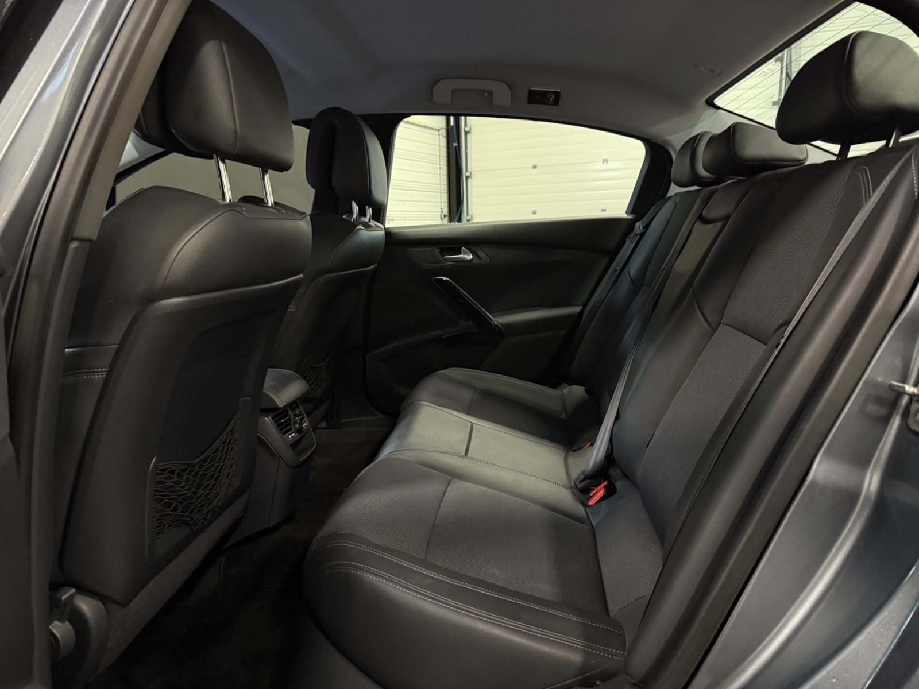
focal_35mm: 24
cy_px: 344
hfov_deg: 71.6
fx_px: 637
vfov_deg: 56.8
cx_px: 460
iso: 1250
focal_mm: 6.76
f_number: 1.78
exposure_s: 1/25
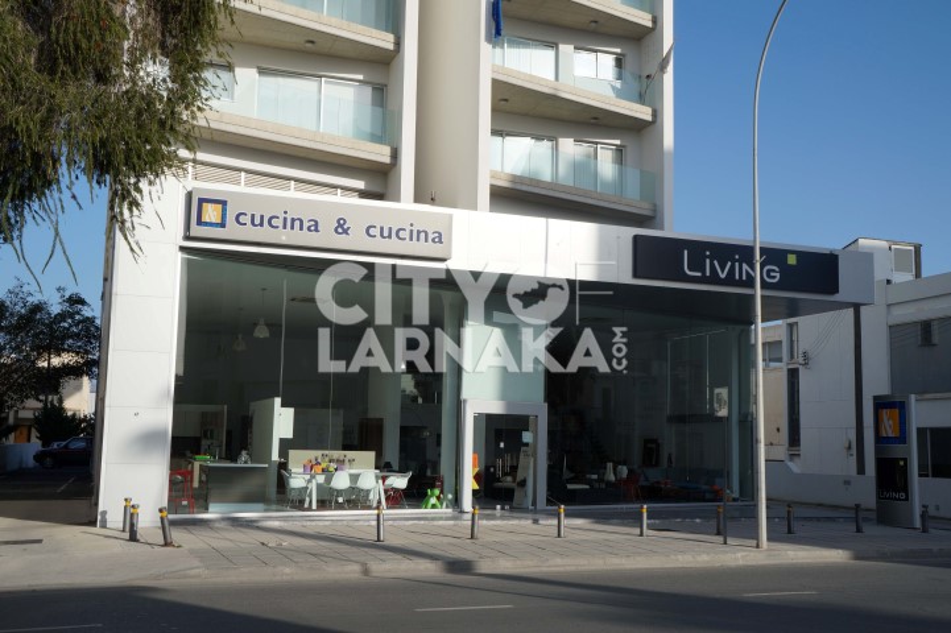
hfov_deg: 51.3
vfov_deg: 35.5
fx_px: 990
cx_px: 476
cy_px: 316
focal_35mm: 38
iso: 100
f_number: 11
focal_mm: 25
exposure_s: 1/200
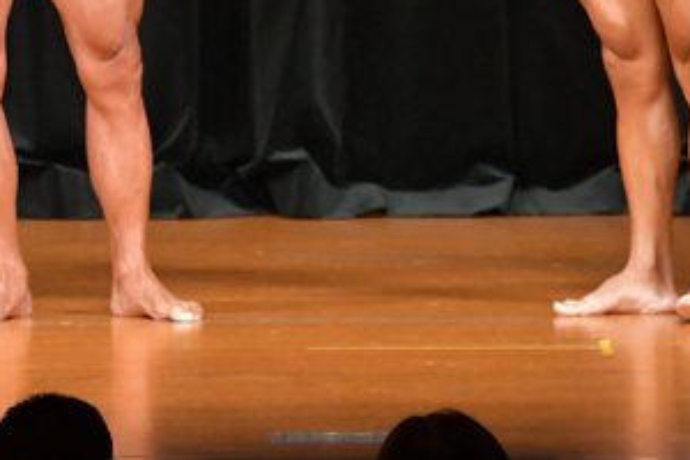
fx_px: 13358
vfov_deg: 2.0
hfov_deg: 3.0
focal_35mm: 697
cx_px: -70
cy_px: -131
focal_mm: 180
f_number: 5.6
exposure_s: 1/400
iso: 8000
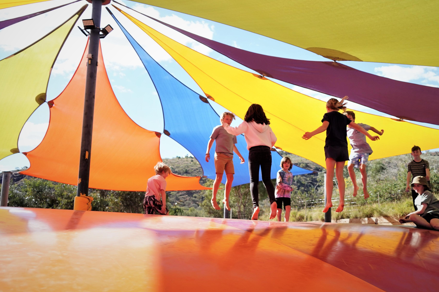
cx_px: 237
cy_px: 108
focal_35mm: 33
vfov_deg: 39.7
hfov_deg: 57.2
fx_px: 402
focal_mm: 24
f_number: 3.5
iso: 800
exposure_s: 1/4000
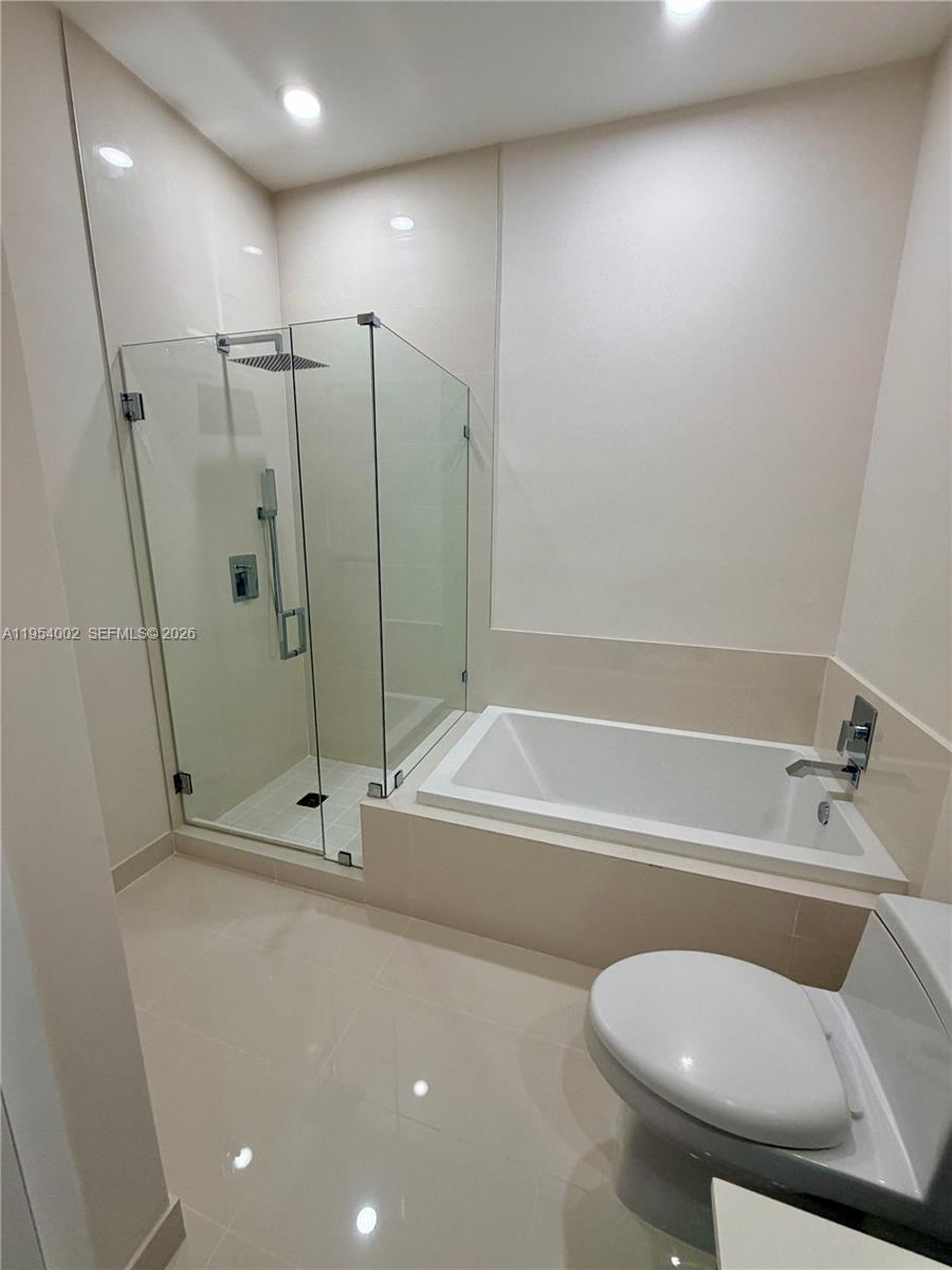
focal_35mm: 14
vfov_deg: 102.1
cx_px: 476
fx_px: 513
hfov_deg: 85.7
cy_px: 635
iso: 160
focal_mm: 2.22
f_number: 2.2
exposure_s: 1/120
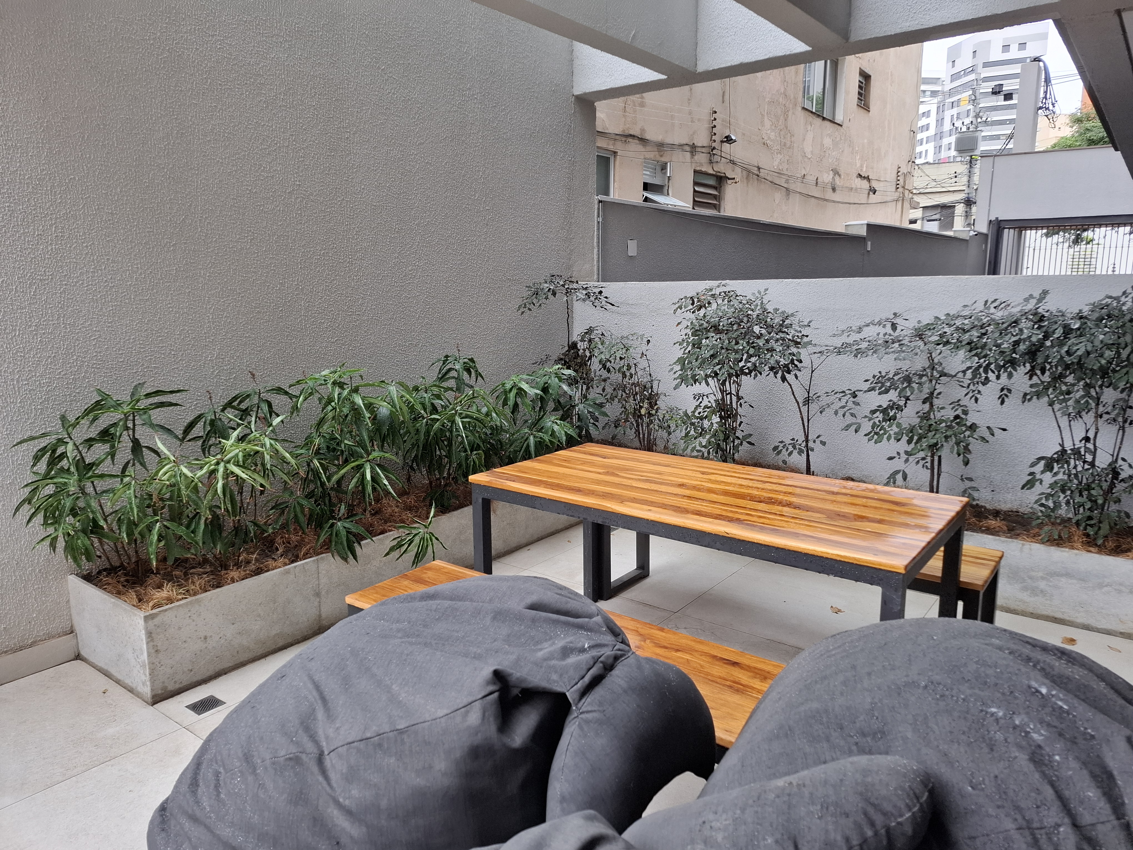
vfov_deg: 58.9
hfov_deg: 73.9
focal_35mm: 23
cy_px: 425
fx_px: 753
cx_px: 566
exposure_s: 1/120
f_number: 1.8
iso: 50
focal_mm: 5.54
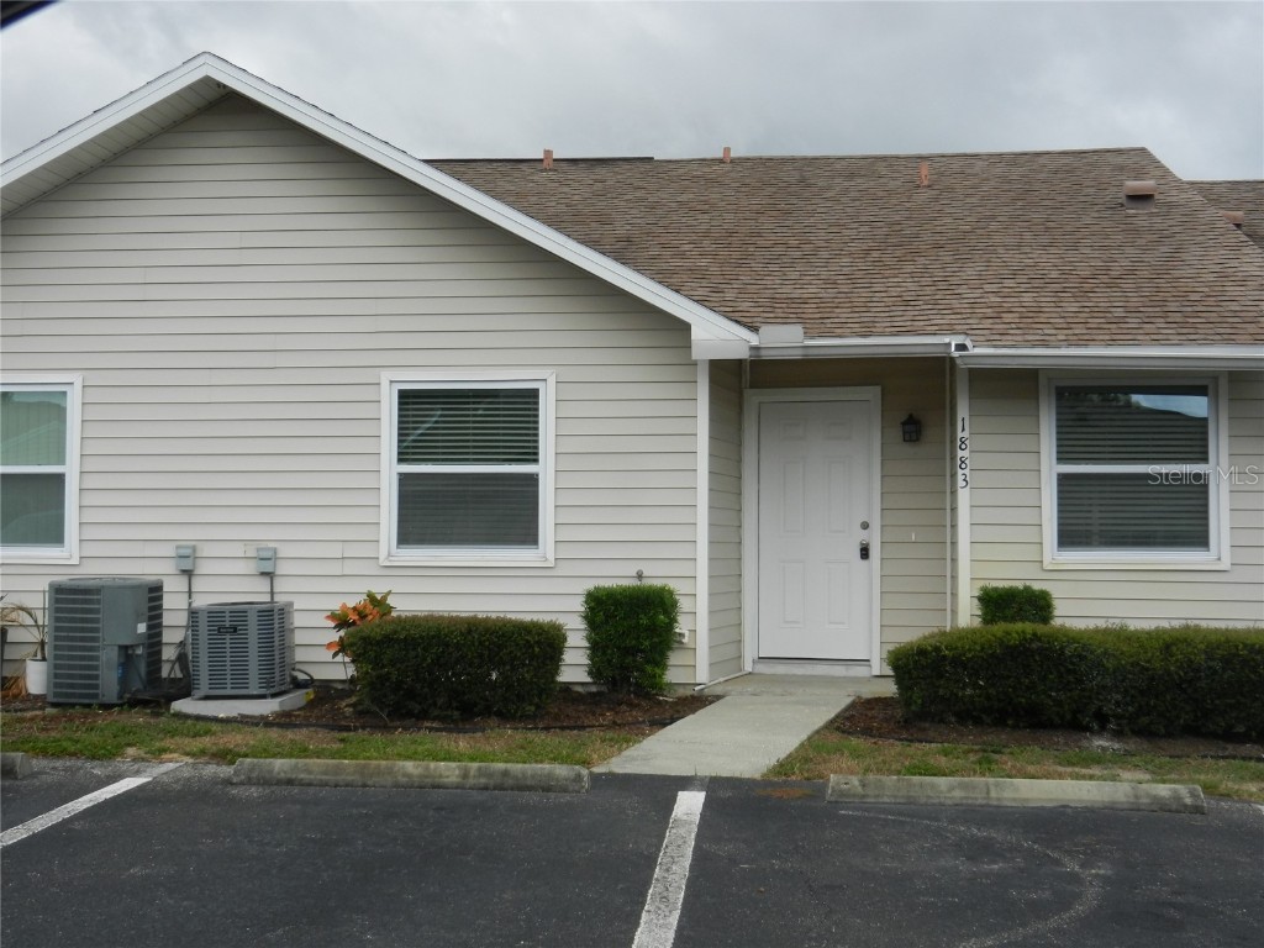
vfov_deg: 32.2
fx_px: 1643
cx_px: 632
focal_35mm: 45
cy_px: 474
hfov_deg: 42.1
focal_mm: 8.2
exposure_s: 1/125
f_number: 4.2
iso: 160
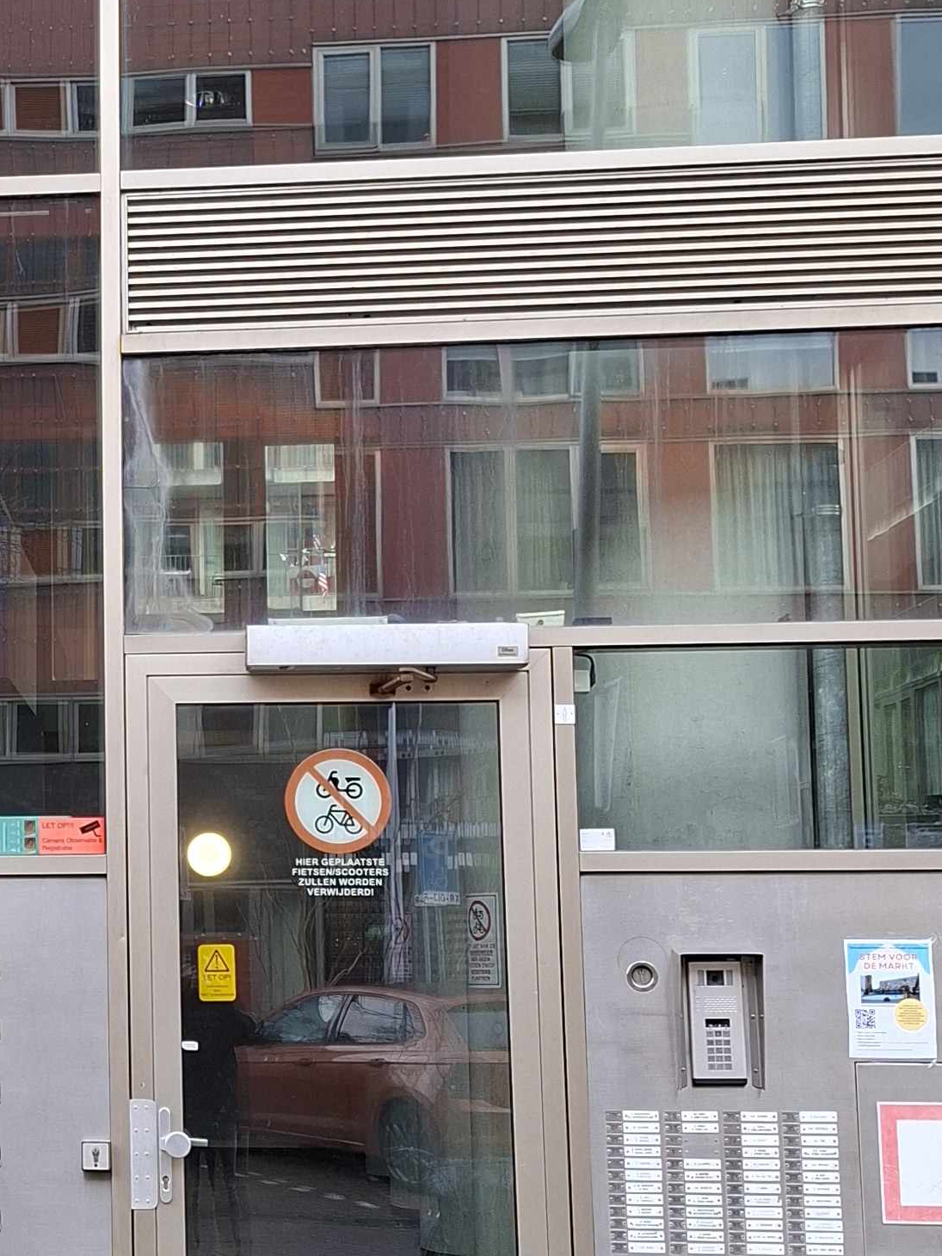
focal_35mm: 63
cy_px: 679
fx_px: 2286
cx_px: -9
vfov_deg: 30.7
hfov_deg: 22.4
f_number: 1.8
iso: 80
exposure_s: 1/100
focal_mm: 5.54
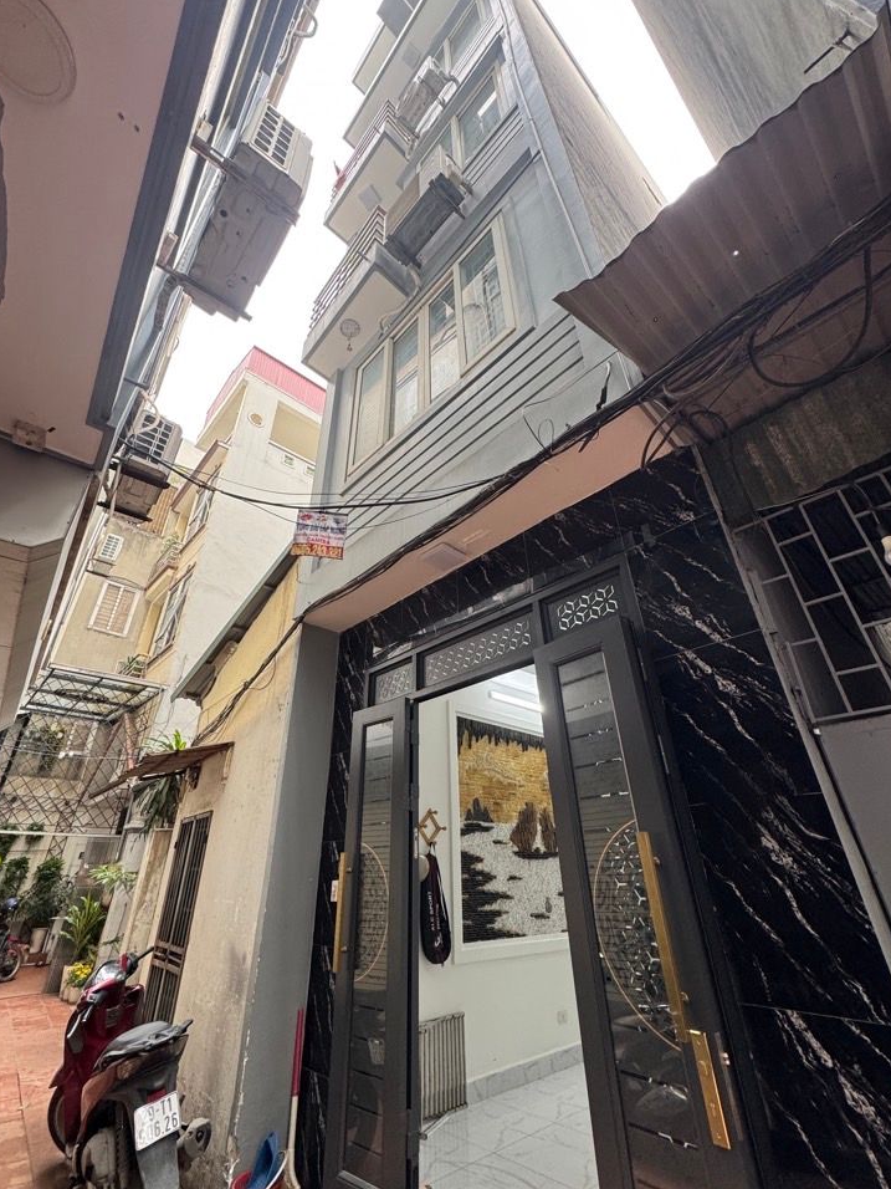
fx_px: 515
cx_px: 425
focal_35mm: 15
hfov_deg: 81.7
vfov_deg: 98.1
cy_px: 573
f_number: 2.2
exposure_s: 1/99
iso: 200
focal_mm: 2.22
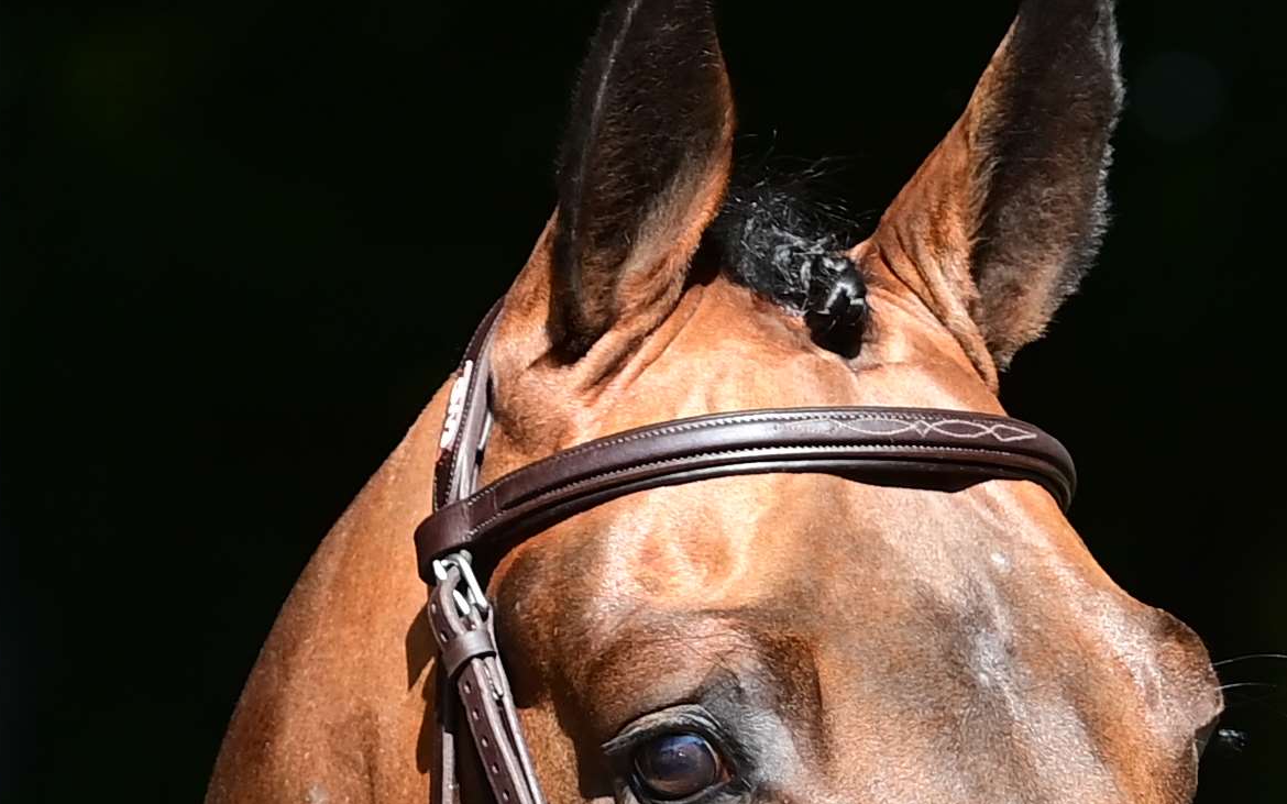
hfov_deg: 3.2
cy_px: 1389
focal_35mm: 655
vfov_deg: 2.0
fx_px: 22972
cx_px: 441
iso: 250
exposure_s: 1/800
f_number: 4
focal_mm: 135
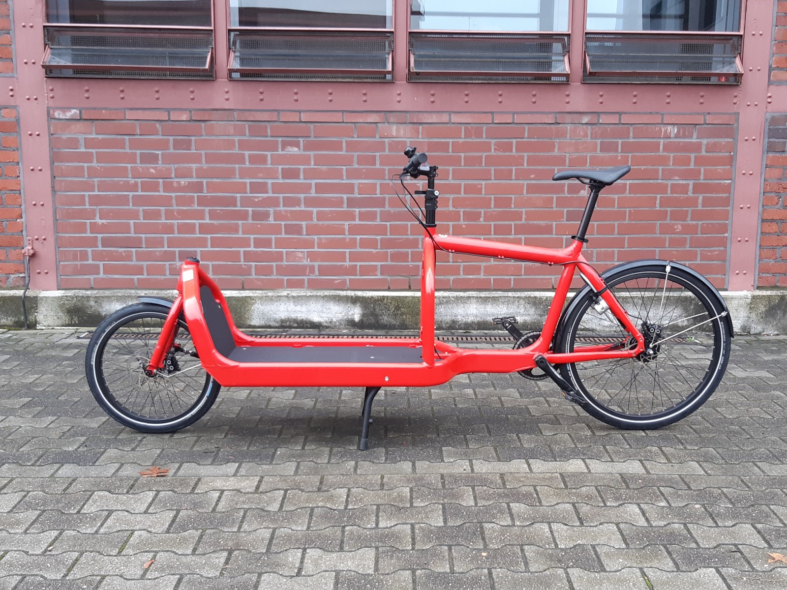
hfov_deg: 67.3
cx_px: 394
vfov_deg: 53.1
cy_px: 295
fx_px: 591
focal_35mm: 26
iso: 64
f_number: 1.7
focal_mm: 3.92
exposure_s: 1/100
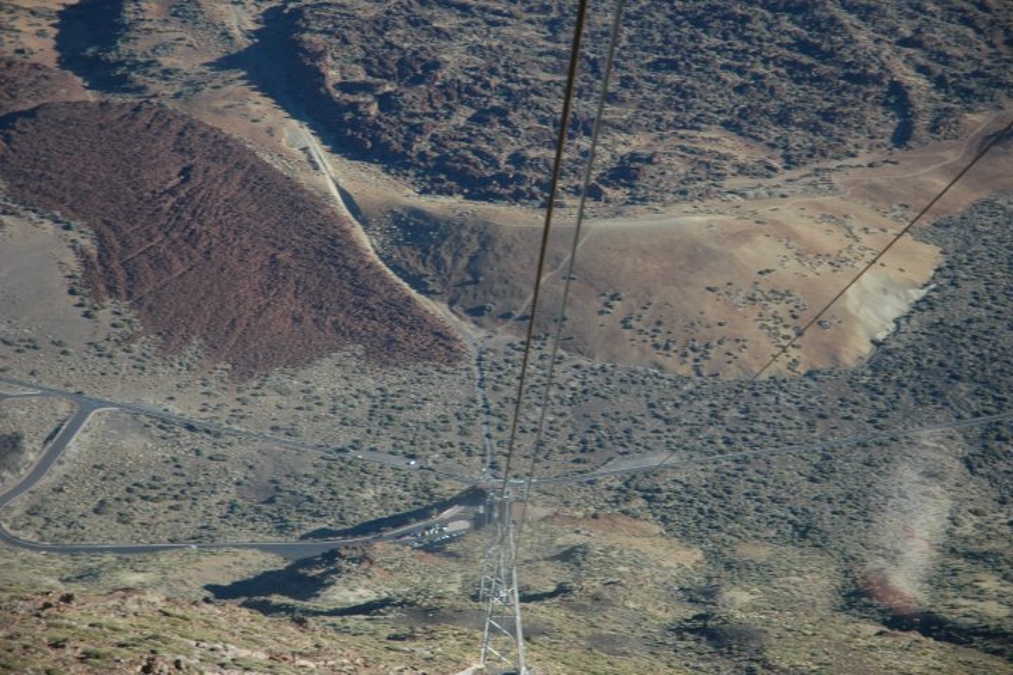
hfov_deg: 19.5
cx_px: 506
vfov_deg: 13.0
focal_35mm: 105
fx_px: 2954
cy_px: 338
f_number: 5
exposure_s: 1/100
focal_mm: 70
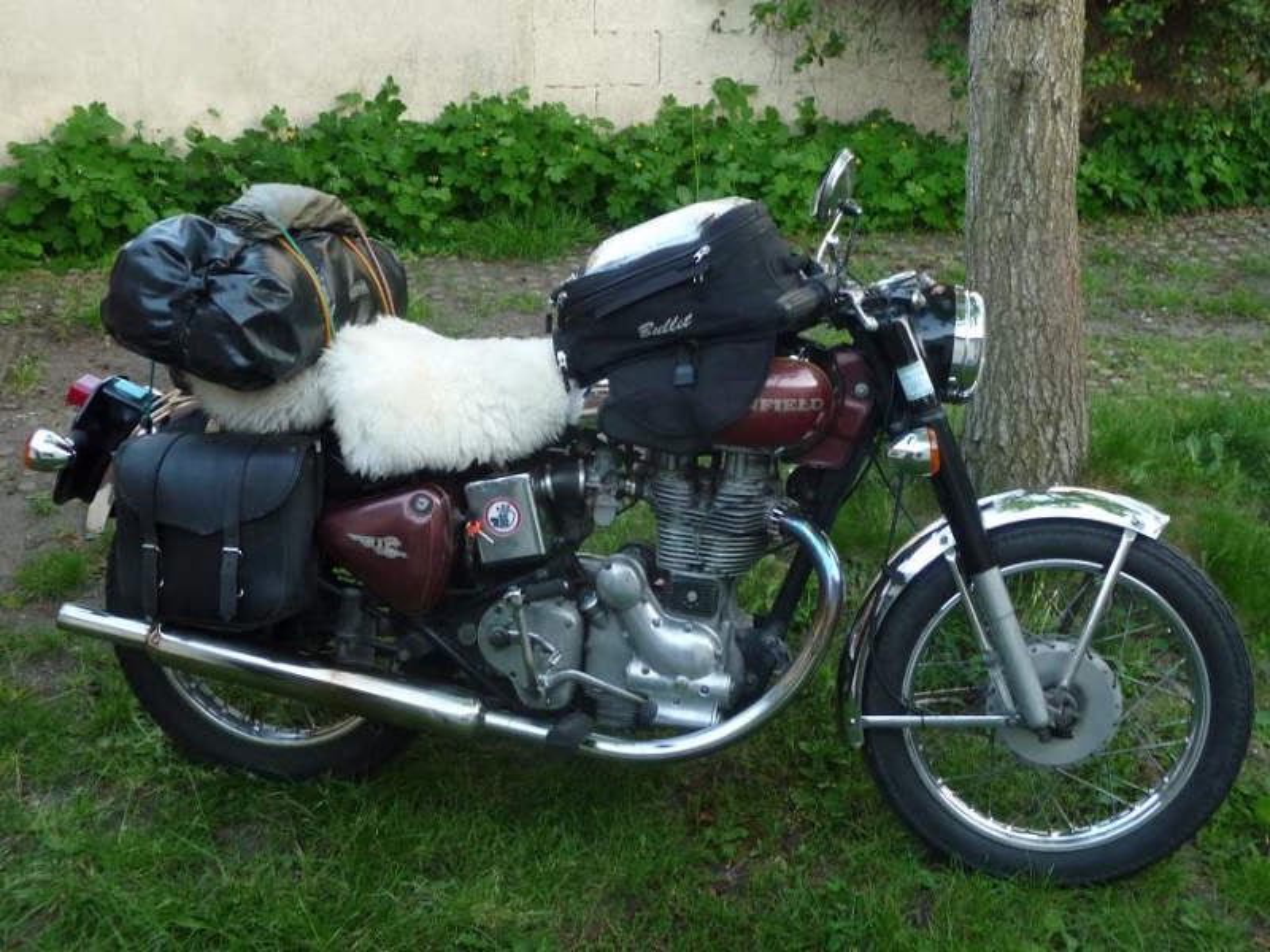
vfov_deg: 32.2
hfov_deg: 42.1
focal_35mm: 45
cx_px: 635
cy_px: 476
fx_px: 1651
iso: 250
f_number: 4.1
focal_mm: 7.6
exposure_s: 1/30
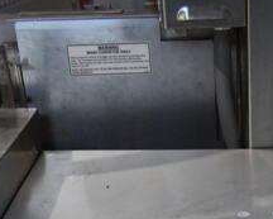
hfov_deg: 17.6
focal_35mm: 107
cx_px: 265
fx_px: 865
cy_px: 525
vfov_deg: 11.8
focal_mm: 18
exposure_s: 1/30
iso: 640
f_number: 3.5
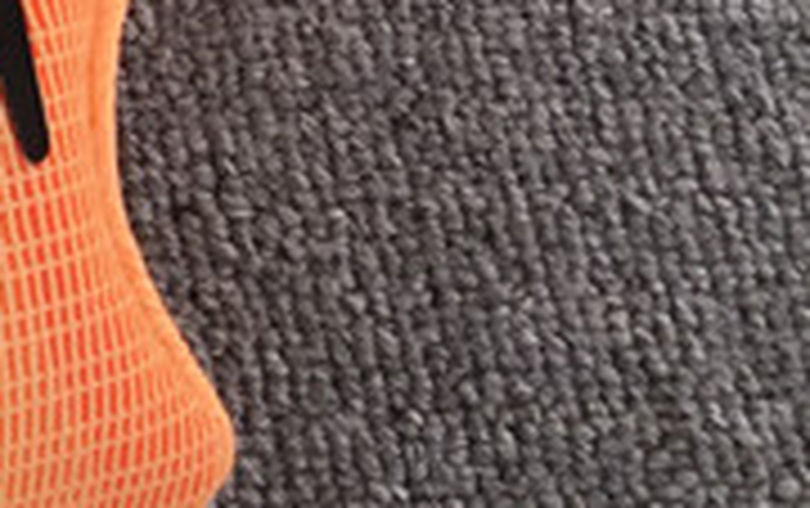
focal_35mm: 164
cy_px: -366
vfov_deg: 7.8
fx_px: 3625
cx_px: -1206
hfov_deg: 10.7
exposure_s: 1/390
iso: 25
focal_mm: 3.3
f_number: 2.4
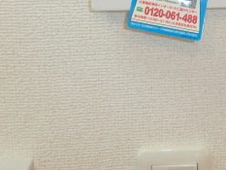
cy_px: -58
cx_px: 191
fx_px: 431
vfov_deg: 20.2
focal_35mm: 66
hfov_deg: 28.5
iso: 160
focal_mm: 4.3
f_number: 3.2
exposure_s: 1/60
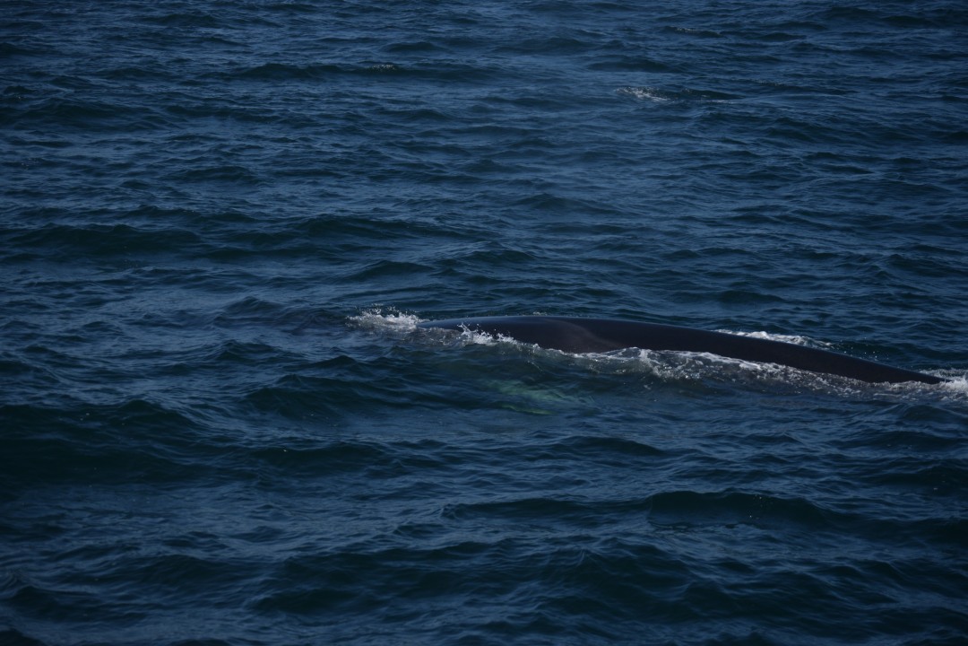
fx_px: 3428
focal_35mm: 128
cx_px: 484
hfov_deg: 16.1
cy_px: 323
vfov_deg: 10.8
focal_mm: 85
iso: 200
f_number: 4.5
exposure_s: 1/4000
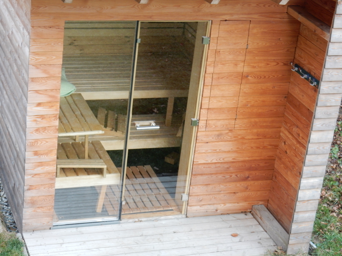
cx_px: 171
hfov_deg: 23.3
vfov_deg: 17.6
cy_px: 128
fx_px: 830
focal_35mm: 84
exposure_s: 1/30
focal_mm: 14.9
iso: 180
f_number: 5
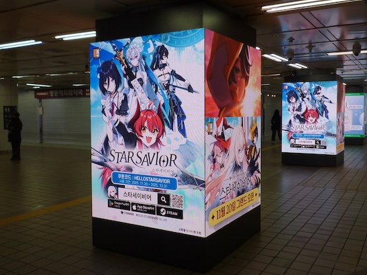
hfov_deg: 53.9
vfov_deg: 41.8
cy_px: 129
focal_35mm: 34
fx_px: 360
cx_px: 193
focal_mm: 4.4
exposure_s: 1/80
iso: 80
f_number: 2.8
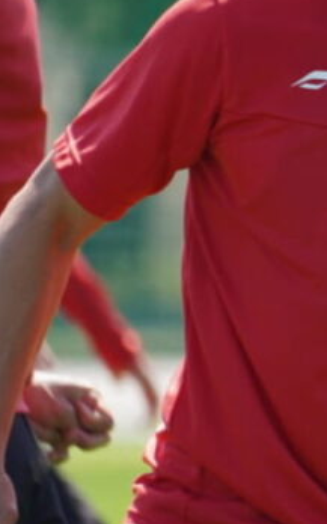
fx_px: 22524
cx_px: 577
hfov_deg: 0.8
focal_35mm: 1577
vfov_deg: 1.3
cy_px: 169
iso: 320
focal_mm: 350
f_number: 6.3
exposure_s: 1/500
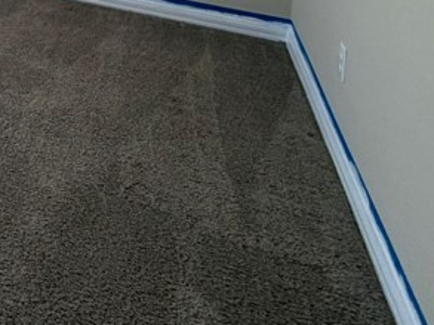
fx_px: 614
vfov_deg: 22.7
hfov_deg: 26.7
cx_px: -230
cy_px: -193
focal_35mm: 49
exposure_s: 1/120
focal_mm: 2.22
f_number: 2.2
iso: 80
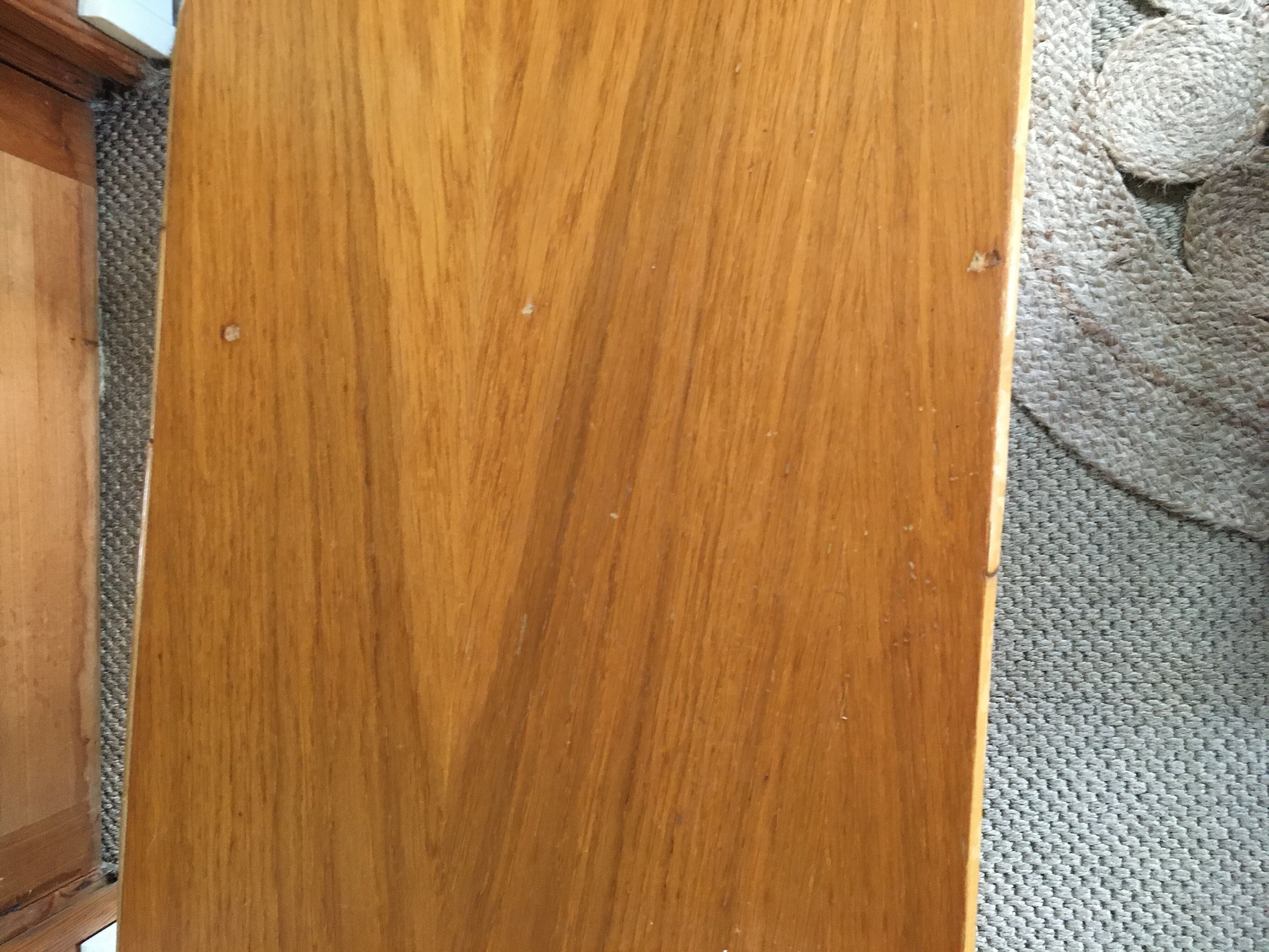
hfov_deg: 61.7
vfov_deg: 48.2
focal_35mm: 29
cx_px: 634
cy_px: 476
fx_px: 1063
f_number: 2.2
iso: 200
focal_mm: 4.15
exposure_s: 1/17
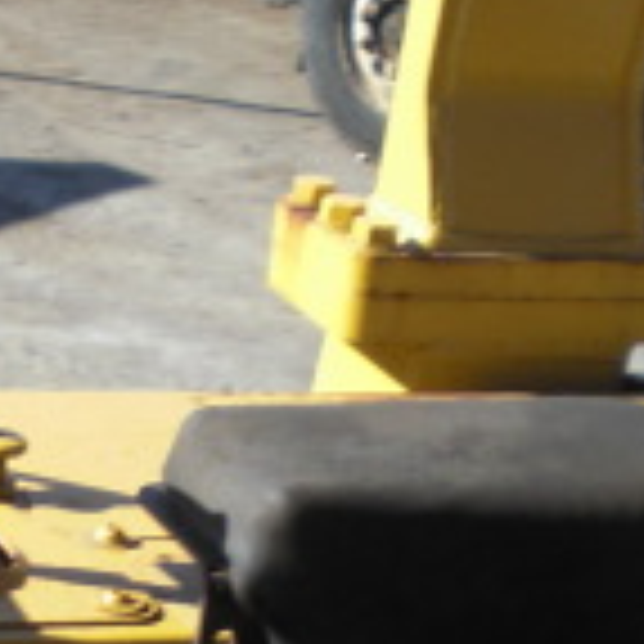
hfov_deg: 11.5
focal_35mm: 150
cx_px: 23
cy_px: 734
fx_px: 3157
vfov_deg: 11.5
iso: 64
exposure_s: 1/400
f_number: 3.1
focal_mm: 6.3
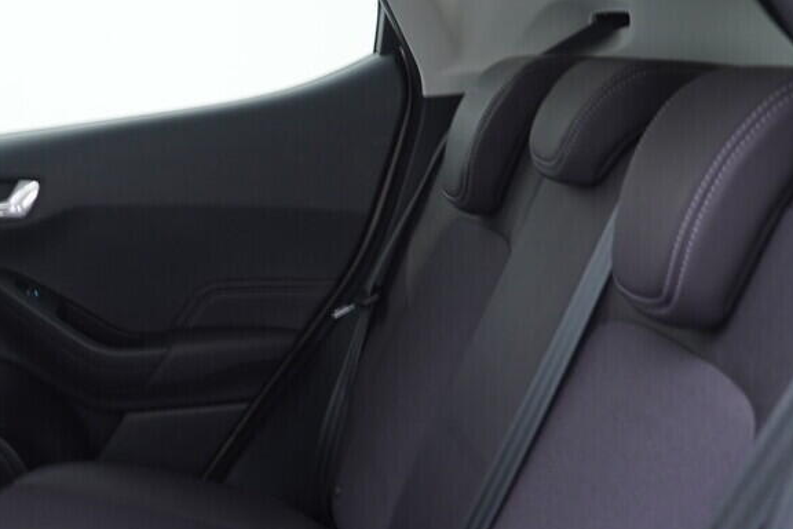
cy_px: 370
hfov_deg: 30.4
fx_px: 1410
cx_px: 128
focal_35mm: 64
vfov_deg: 21.1
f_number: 2.8
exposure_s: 1/40
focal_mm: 24
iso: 320
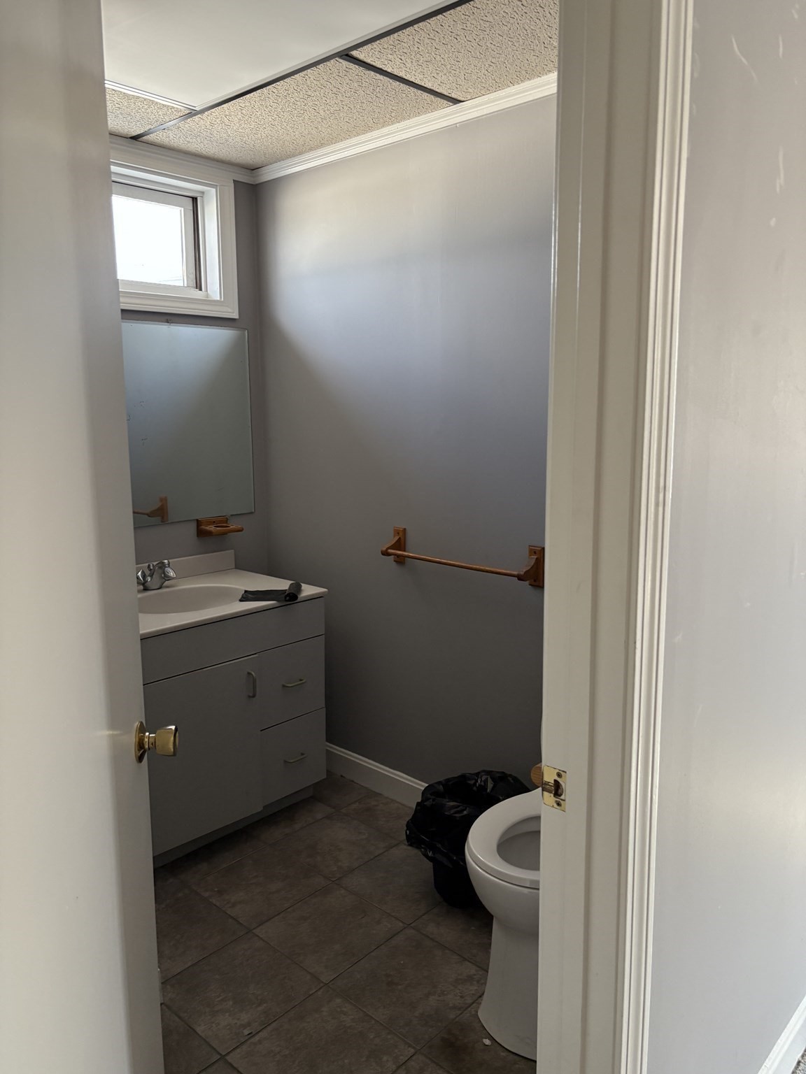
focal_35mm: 26
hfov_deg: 53.1
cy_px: 537
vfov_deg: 67.3
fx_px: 807
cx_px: 403
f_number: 1.6
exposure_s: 1/67
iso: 125
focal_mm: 5.96
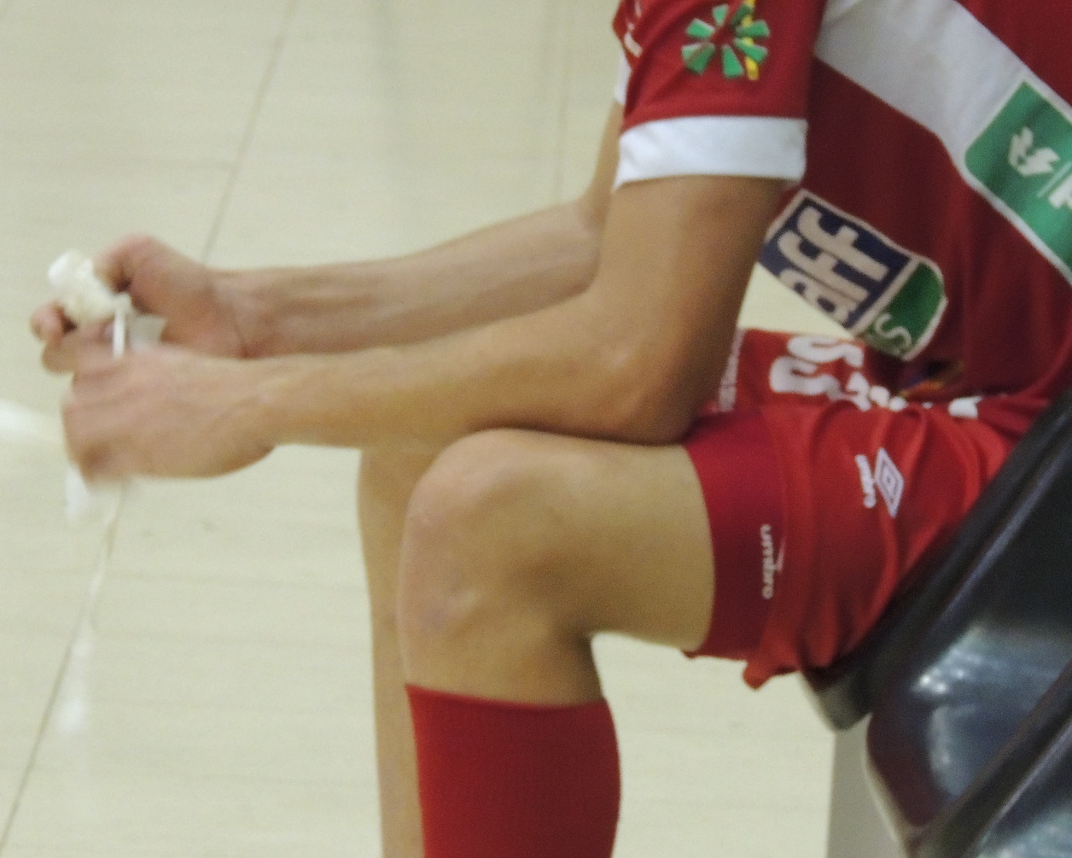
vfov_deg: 4.4
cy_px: 206
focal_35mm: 353
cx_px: 395
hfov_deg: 5.5
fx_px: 11201
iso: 1000
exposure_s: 1/30
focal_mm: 35.6
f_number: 4.6
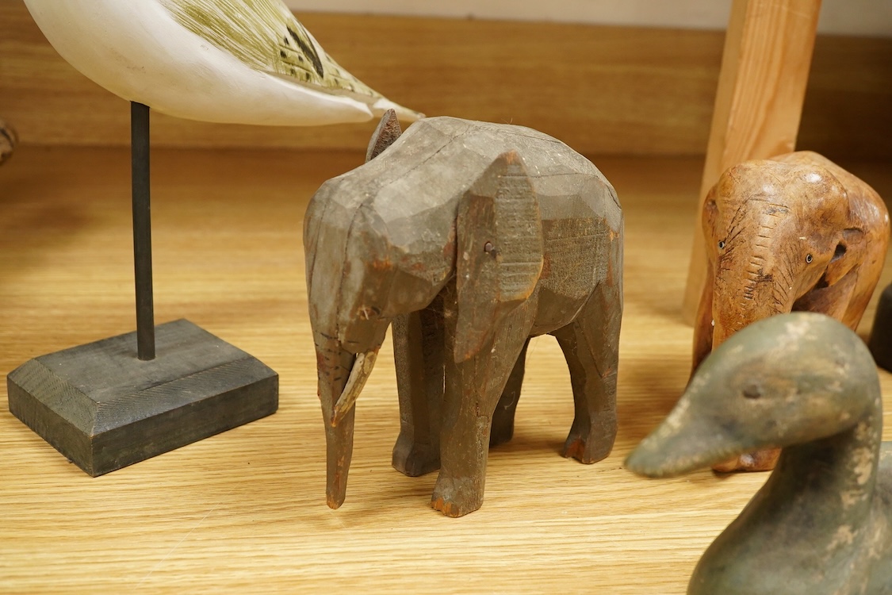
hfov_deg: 43.6
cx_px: 446
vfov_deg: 29.9
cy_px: 298
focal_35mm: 45
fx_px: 1115
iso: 2000
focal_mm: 30
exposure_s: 1/125
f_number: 8
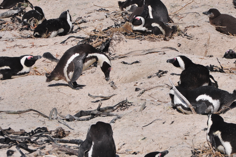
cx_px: 177
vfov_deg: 4.3
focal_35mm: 320
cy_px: 86
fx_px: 2096
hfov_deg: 6.4
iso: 250
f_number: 5.6
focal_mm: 105
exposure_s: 1/3200
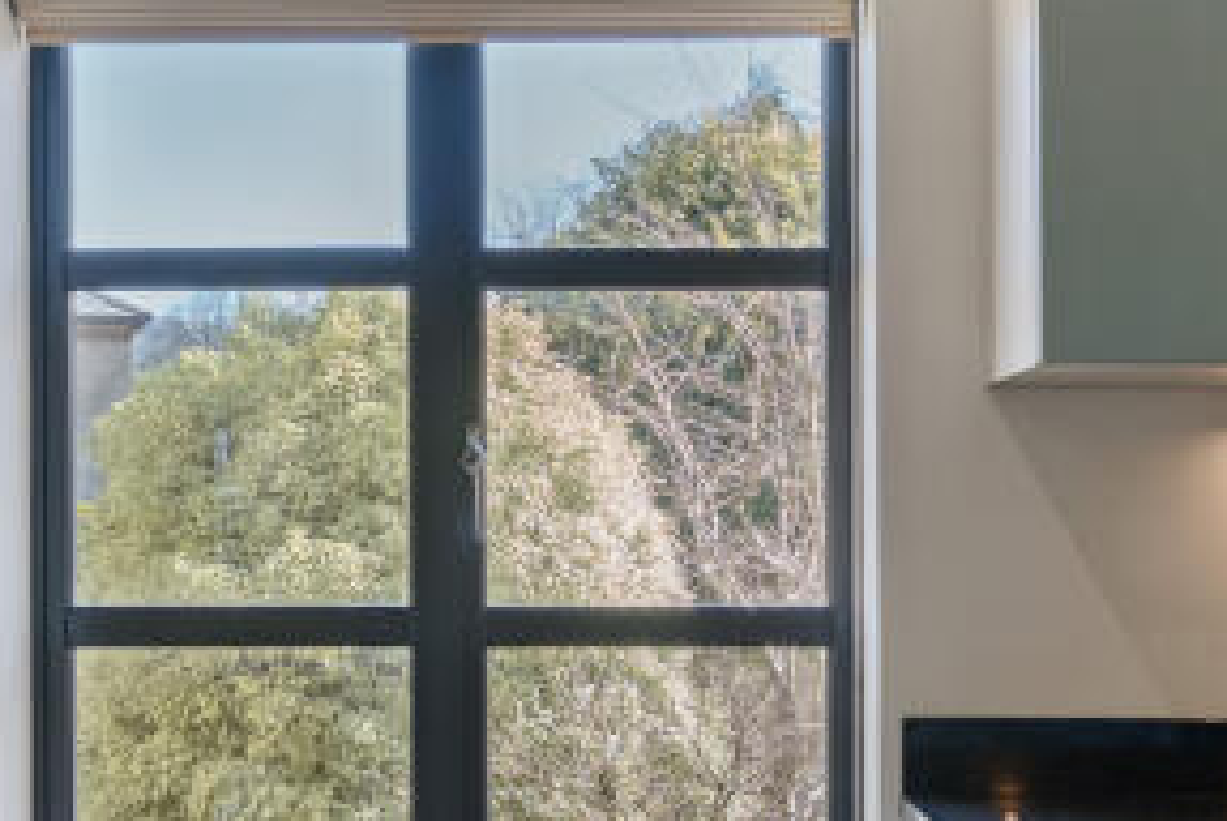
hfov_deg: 35.0
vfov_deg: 23.7
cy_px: 554
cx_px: 658
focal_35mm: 57
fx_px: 1945
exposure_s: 1/15
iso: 500
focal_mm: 16
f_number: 8
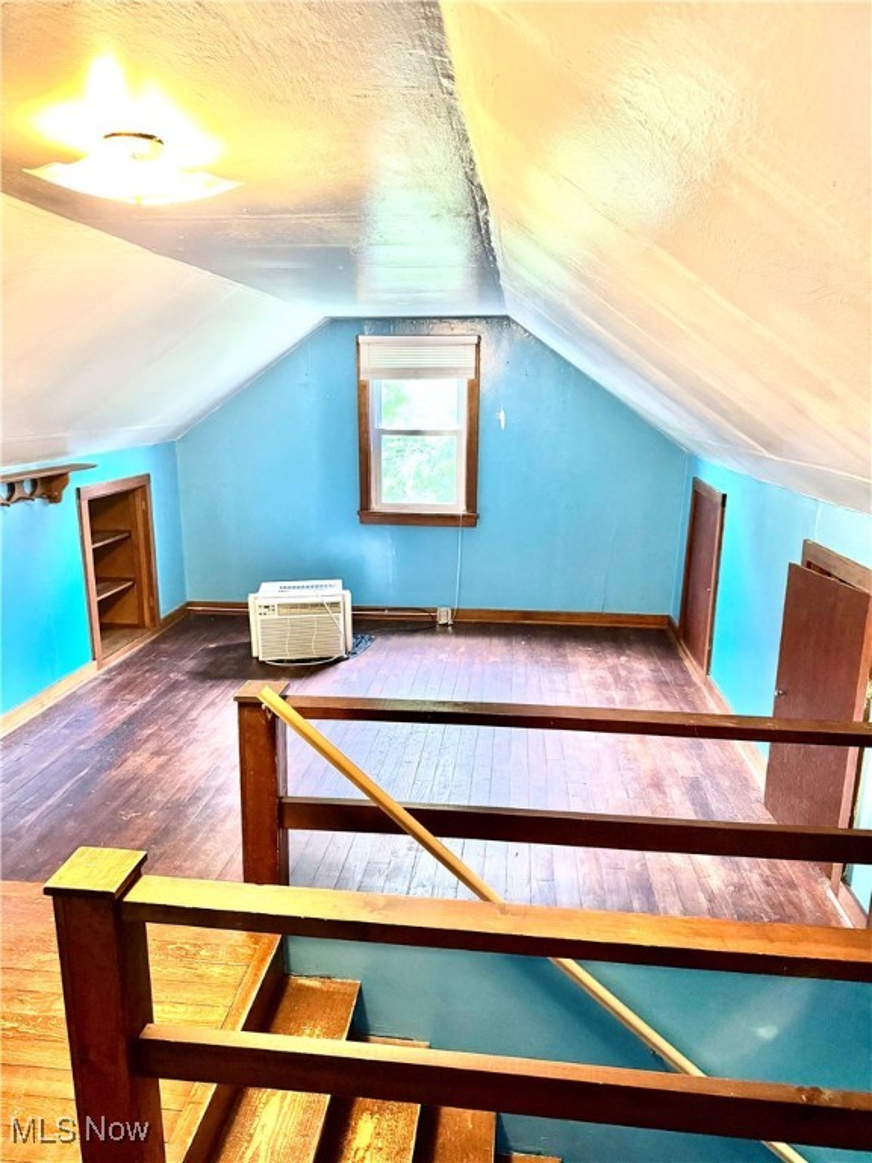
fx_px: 806
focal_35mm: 24
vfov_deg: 71.6
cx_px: 436
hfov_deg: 56.8
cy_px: 582
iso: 500
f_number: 1.78
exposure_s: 1/60
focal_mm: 6.76
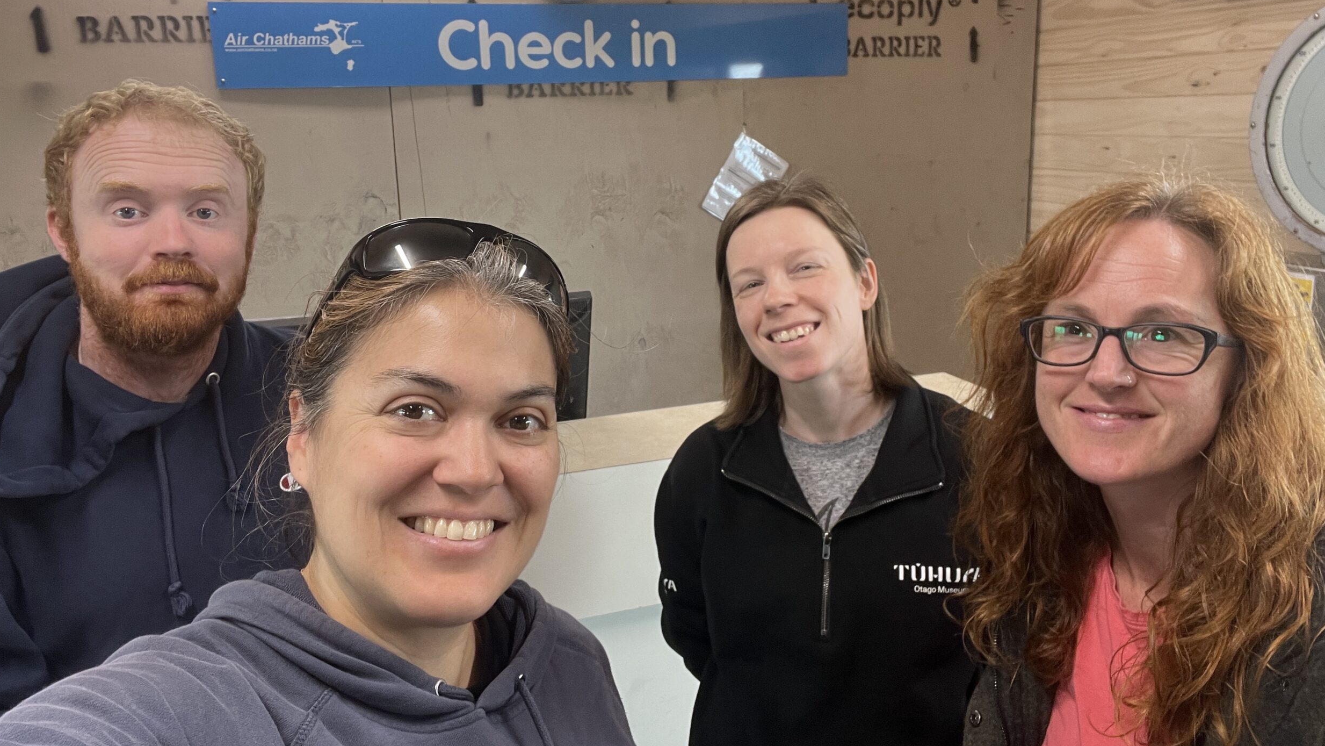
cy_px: 286
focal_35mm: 26
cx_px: 664
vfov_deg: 44.1
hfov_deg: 71.9
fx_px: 914
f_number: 2.2
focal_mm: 2.71
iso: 100
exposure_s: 1/50
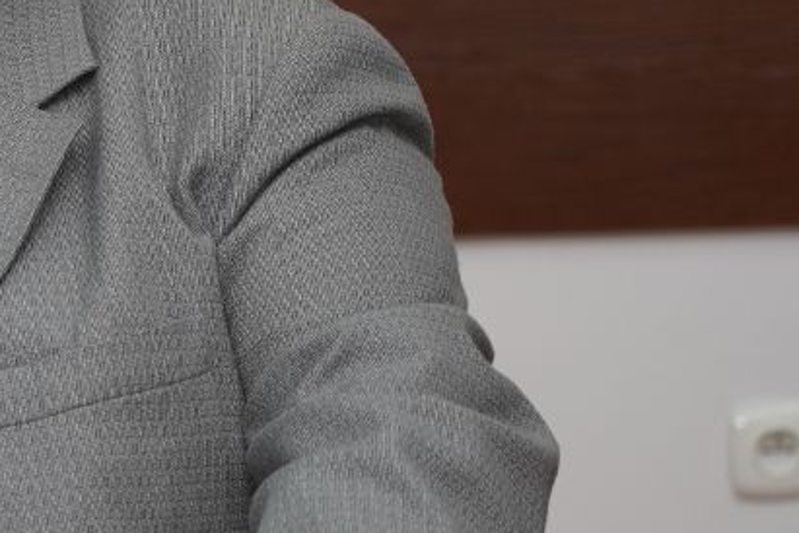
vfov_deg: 4.1
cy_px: 118
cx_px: -154
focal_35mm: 332
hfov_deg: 6.2
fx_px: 7368
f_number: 4
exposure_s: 1/100
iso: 200
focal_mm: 105
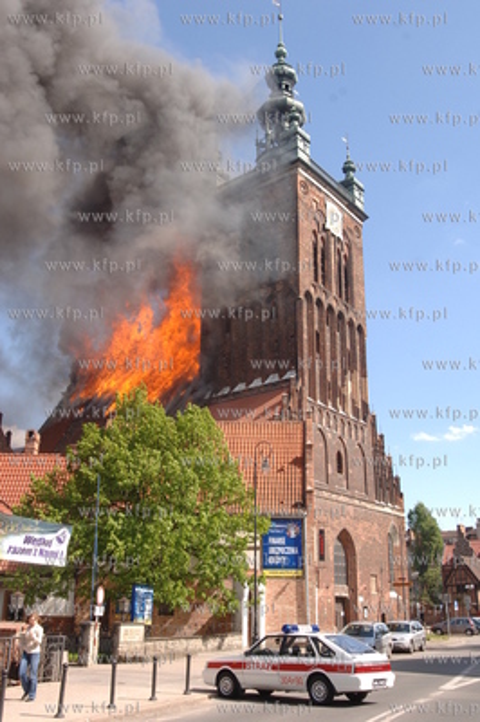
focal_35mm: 36
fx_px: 721
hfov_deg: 36.8
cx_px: 240
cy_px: 361
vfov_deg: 53.2
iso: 400
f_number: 8
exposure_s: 1/400
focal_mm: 24
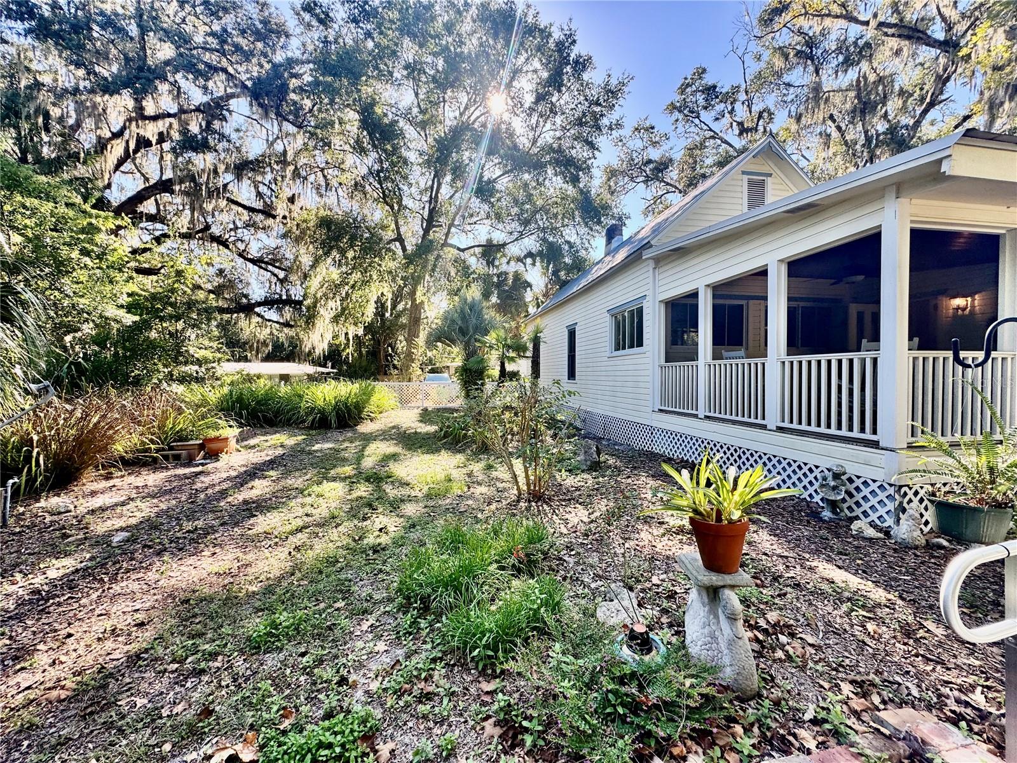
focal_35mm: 14
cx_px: 508
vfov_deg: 85.7
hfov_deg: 102.1
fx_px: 411
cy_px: 382
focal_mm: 2.22
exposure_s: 1/224
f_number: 2.2
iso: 40
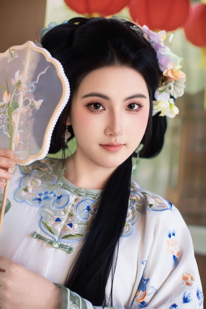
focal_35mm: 49
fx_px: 421
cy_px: 154
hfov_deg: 27.5
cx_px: 103
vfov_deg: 40.3
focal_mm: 50
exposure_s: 1/125
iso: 4000
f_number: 2.8
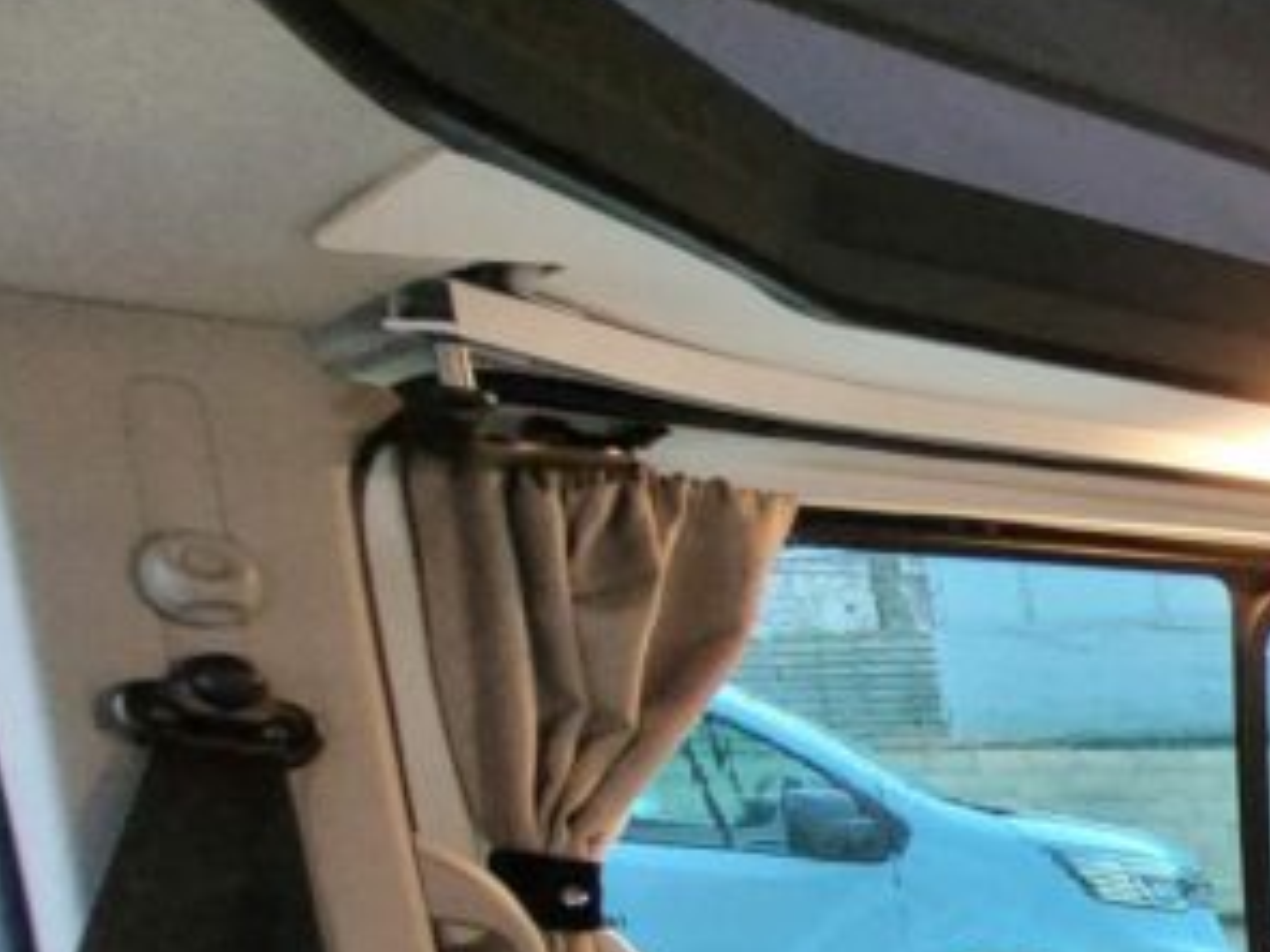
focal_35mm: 45
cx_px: 2047
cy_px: 1106
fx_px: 1651
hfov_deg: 25.9
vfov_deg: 28.5
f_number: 2.2
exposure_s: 1/33
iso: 640
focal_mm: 1.74
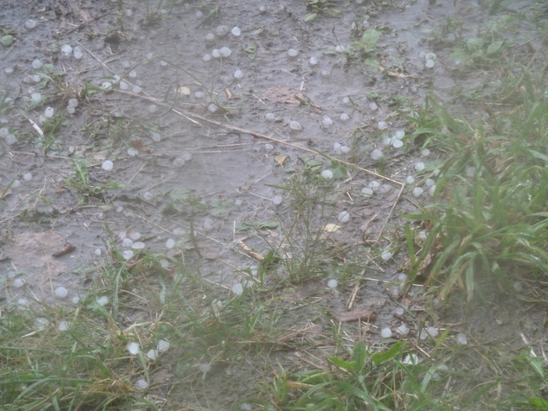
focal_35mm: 210
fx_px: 3324
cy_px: 206
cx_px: 274
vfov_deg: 7.1
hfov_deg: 9.4
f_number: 4.6
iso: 800
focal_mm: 34.4
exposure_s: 1/100
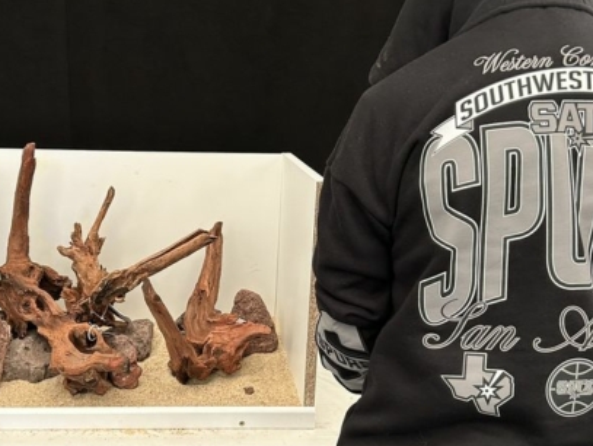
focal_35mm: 45
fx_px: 772
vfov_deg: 31.7
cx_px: 209
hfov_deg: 41.6
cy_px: 326
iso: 125
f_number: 1.5
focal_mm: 5.7
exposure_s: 1/60
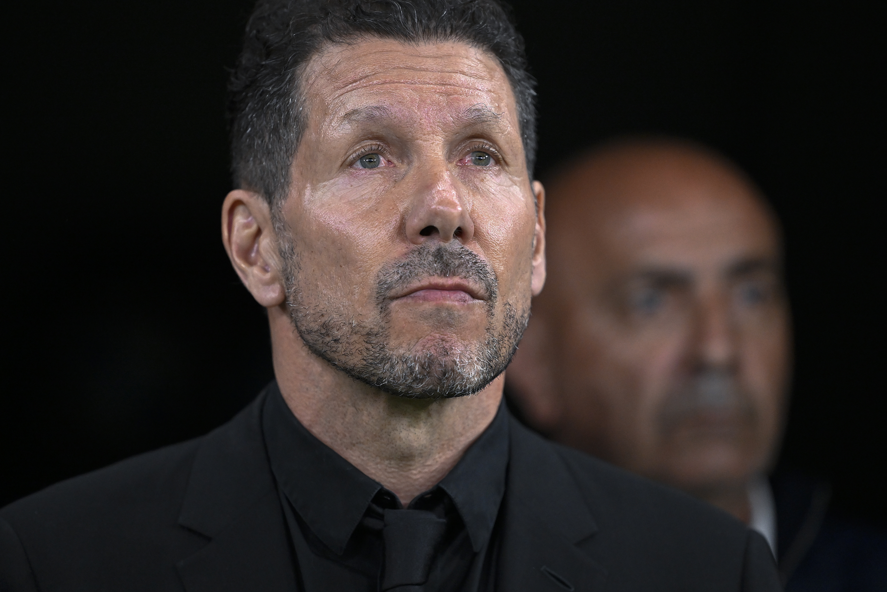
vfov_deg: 3.1
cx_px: 446
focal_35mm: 445
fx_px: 10963
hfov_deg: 4.6
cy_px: 264
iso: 2500
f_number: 2.8
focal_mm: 400
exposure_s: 1/1600
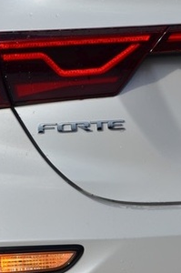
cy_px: 185
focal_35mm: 287
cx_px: 25
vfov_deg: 7.2
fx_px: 2172
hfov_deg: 4.8
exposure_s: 1/800
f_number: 7.1
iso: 200
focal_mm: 95
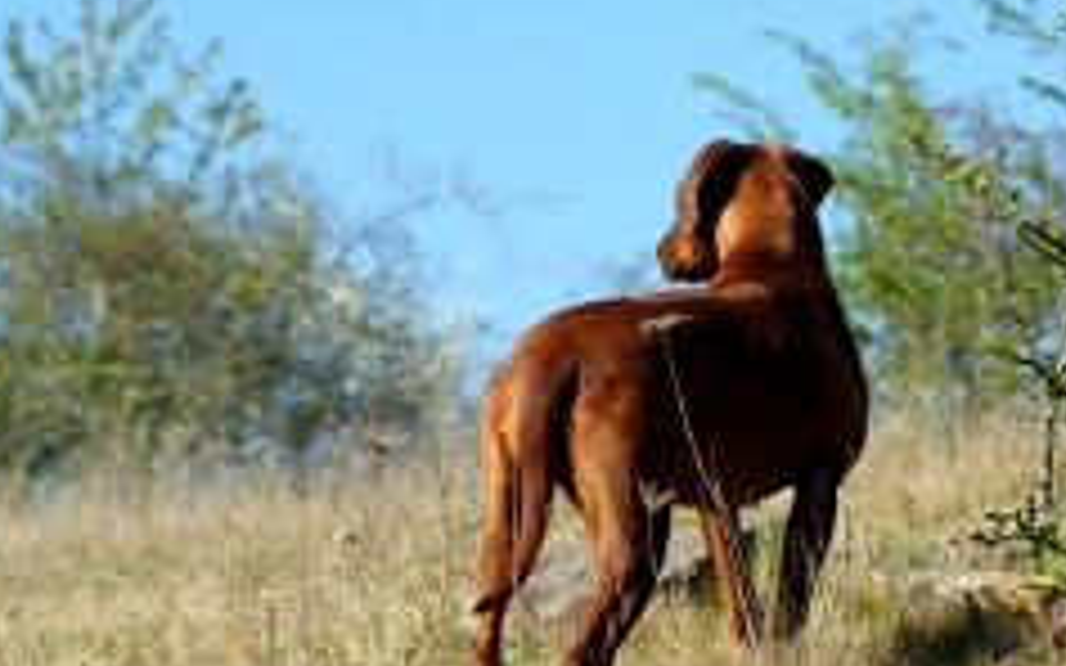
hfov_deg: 7.5
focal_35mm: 279
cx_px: 749
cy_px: 410
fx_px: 8104
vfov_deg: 4.7
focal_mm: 110
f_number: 6.3
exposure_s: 1/320
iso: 100
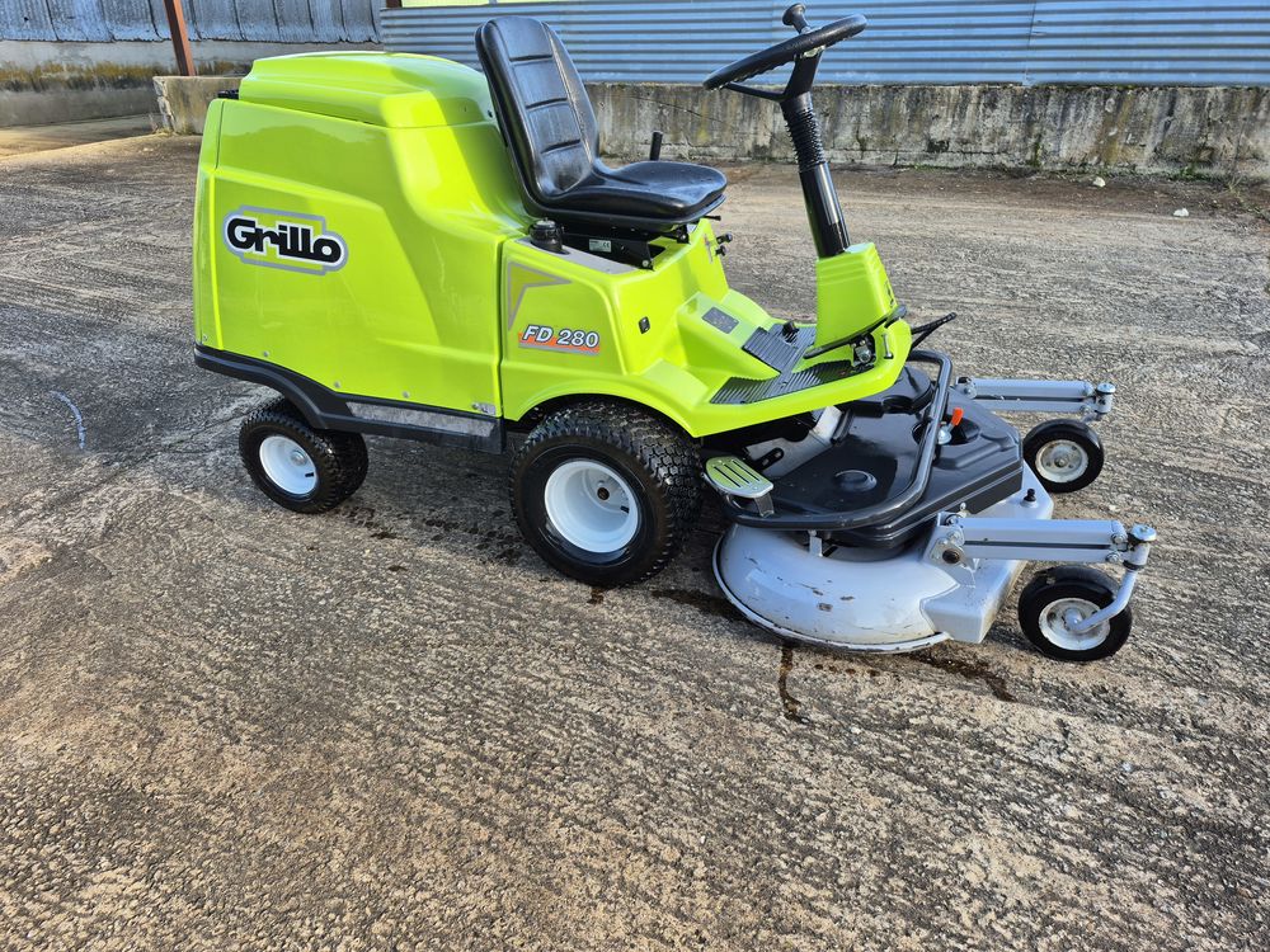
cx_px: 635
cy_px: 476
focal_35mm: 23
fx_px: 844
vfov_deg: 58.9
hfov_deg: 73.9
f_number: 1.8
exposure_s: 1/200
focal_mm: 5.4
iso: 25
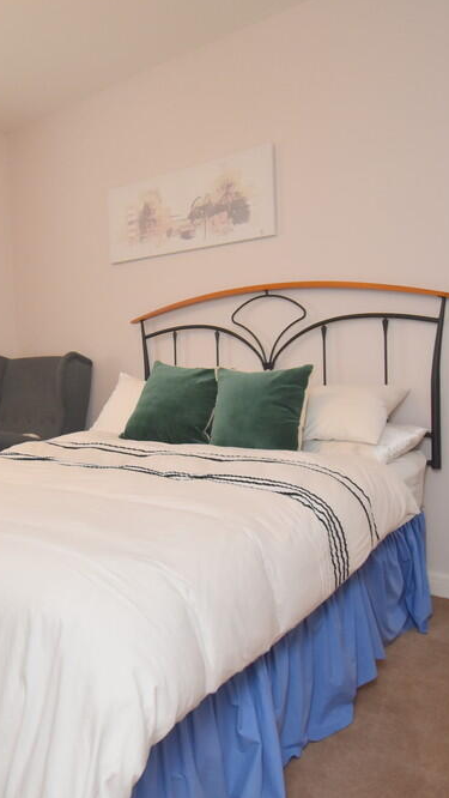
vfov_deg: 66.1
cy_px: 395
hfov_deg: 38.9
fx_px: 613
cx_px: 99
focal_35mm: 29
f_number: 4.8
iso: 800
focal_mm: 12
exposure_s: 1/160
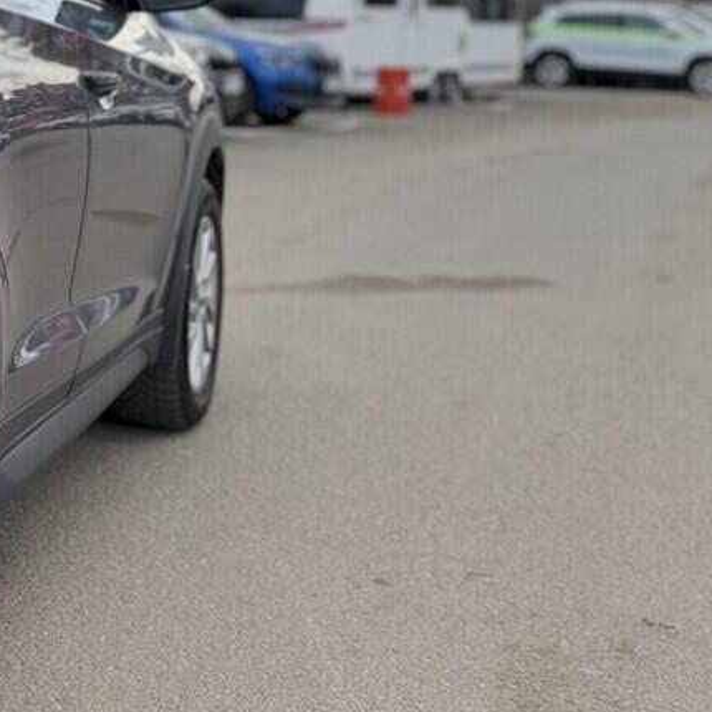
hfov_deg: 19.7
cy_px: 149
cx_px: -467
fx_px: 1652
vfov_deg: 24.0
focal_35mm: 71
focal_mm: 6.76
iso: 100
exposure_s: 1/1156
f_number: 1.78
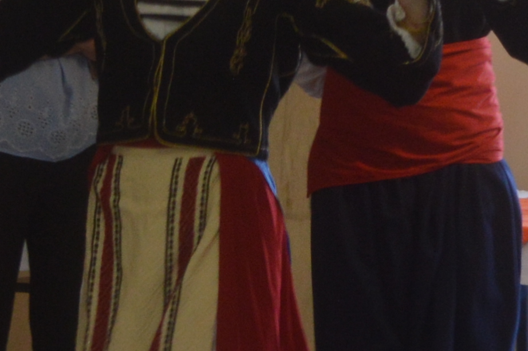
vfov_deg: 5.0
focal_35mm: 274
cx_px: 266
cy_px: 234
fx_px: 4015
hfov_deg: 7.5
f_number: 4.2
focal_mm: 28
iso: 400
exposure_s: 1/60
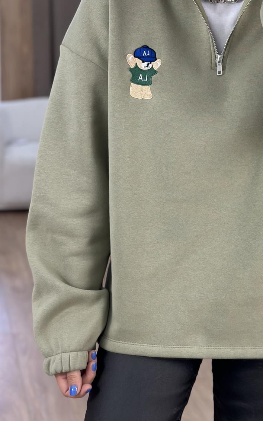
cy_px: 204
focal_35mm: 72
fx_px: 826
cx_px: 211
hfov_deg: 17.9
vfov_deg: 28.6
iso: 80
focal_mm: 6.86
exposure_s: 1/141
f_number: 1.78
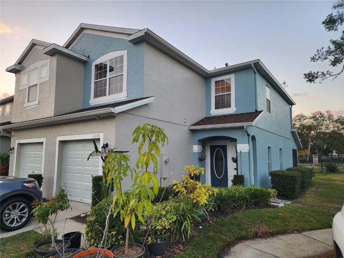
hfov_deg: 73.9
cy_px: 129
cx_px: 172
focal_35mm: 23
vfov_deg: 58.9
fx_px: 229
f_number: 1.8
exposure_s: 1/180
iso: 64
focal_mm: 6.4
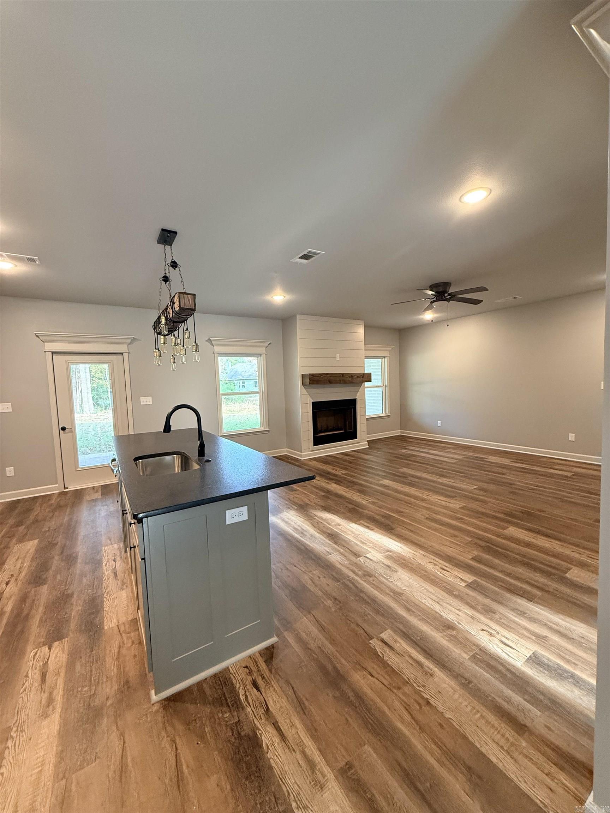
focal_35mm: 14
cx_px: 305
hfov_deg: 85.7
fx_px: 329
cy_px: 406
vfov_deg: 102.1
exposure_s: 1/60
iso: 400
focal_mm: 2.22
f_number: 2.2
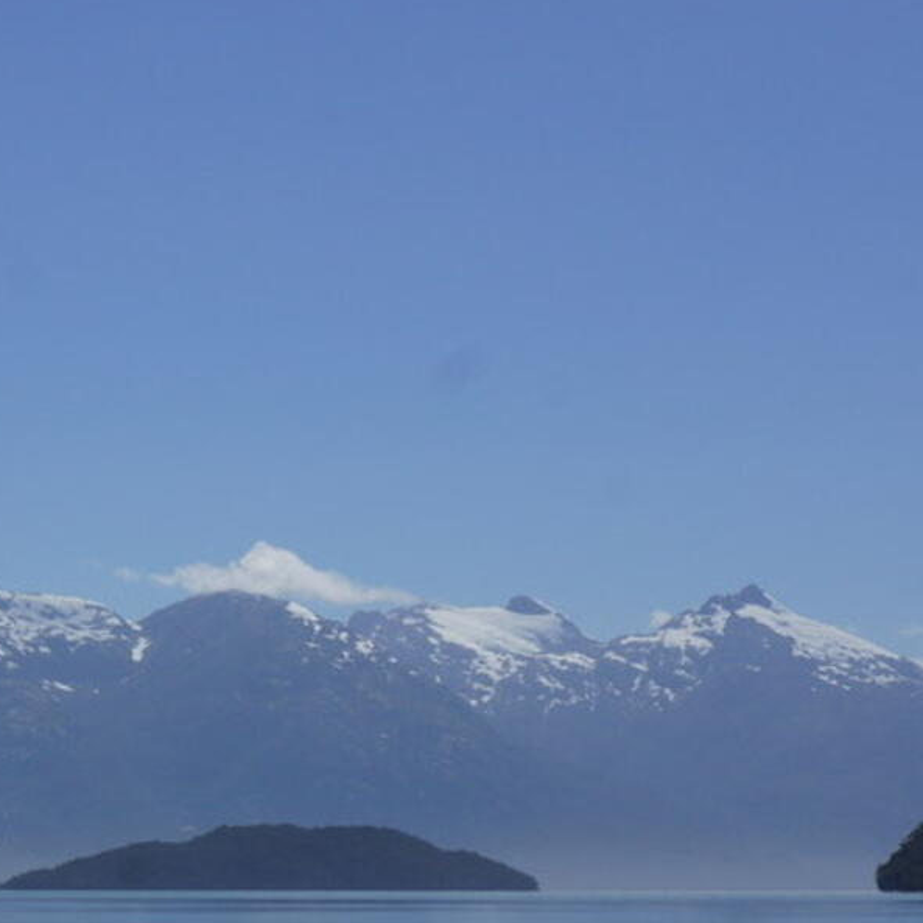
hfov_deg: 12.4
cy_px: 609
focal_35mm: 140
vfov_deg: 12.5
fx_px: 4223
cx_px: 101
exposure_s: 1/500
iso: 100
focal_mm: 41
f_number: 13
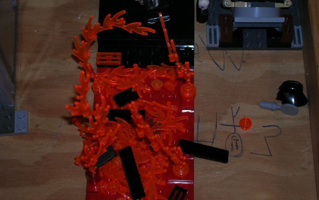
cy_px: 93
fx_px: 652
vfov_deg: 17.4
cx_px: 159
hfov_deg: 27.5
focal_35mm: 75
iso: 50
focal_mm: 11.7
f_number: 3.9
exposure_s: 1/60.1
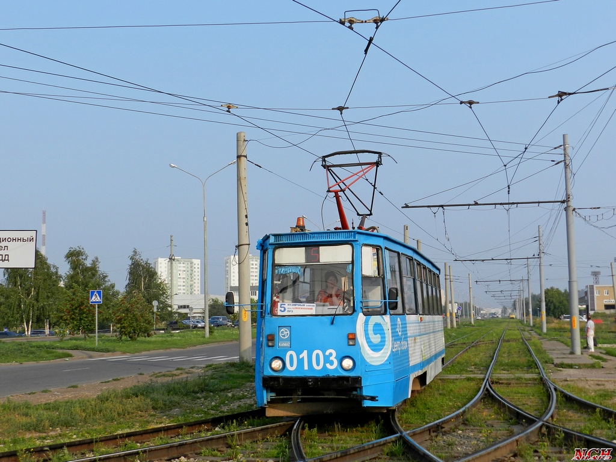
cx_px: 308
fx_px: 819
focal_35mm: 46
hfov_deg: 41.2
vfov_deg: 31.5
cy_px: 231
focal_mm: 8.1
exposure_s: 1/800
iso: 160
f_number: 4.2
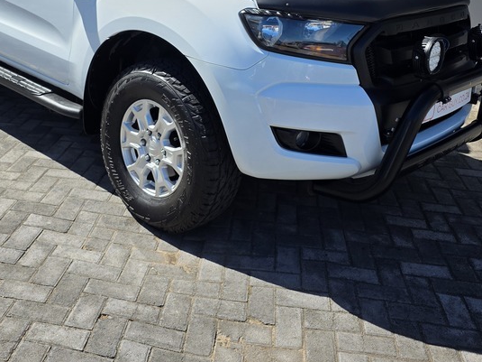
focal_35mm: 44
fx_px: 613
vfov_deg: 31.0
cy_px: 18
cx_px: 195
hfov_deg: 42.8
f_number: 1.7
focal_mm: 6.3
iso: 80
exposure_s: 1/6150
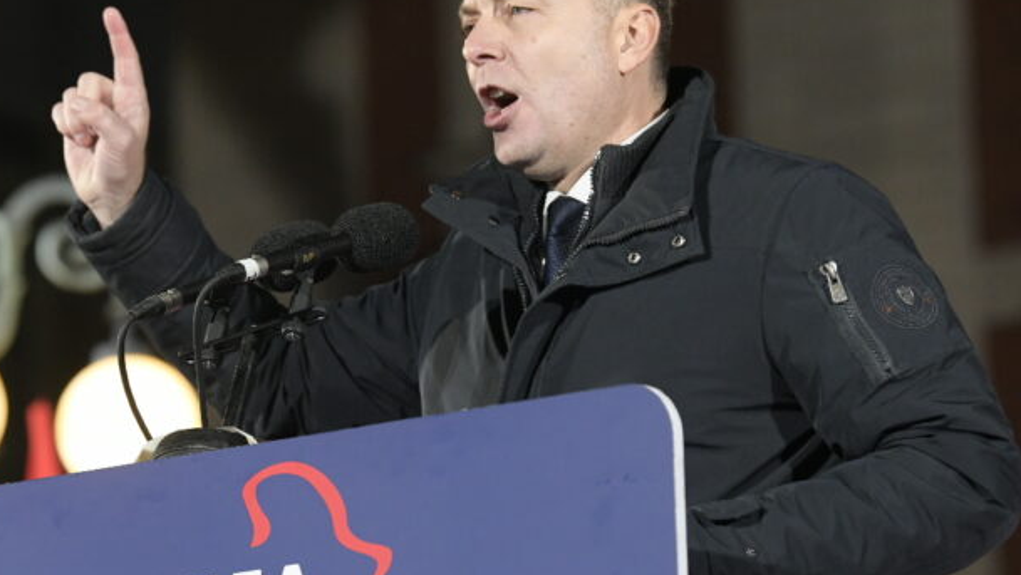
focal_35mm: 229
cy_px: 254
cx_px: 379
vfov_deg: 5.3
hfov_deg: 9.4
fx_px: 6202
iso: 2500
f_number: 4
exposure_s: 1/500
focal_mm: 130
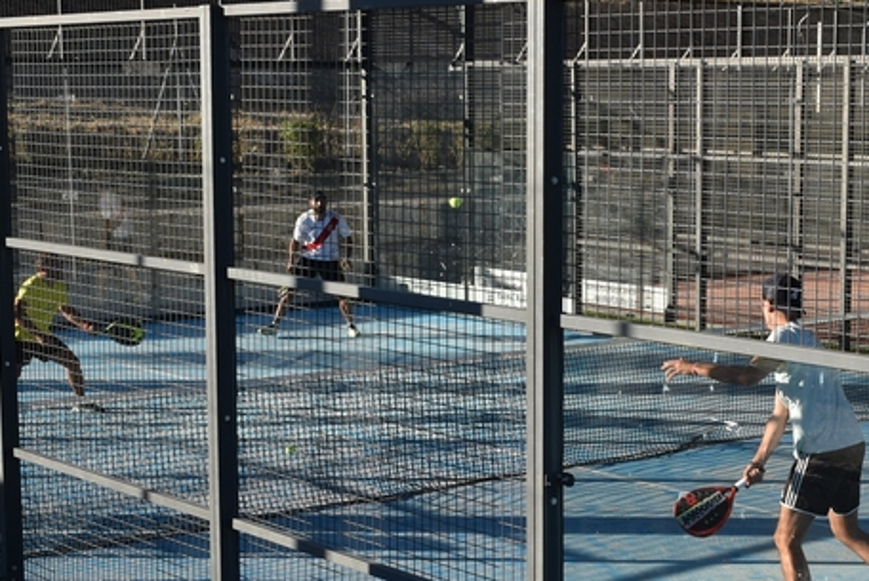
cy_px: 352
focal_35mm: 80
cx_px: 610
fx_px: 1933
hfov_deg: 25.2
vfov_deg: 17.1
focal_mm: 27
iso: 220
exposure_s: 1/250
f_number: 8
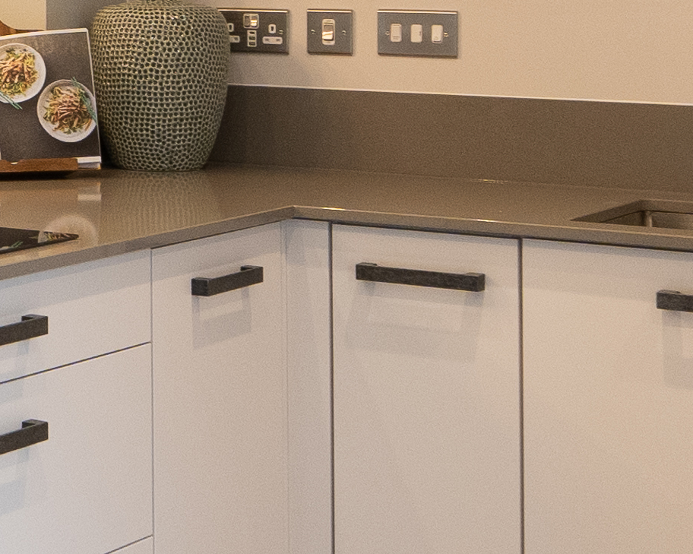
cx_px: -440
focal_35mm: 101
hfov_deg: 16.7
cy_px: 115
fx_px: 2071
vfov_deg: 15.1
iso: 800
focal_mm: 14
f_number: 8
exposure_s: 1/15
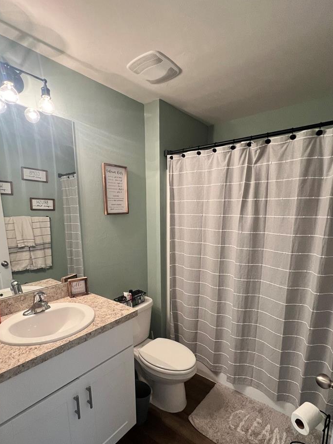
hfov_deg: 74.7
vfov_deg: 90.3
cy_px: 257
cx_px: 165
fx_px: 218
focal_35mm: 17
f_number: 1.8
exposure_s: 1/60
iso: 400
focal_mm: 1.57
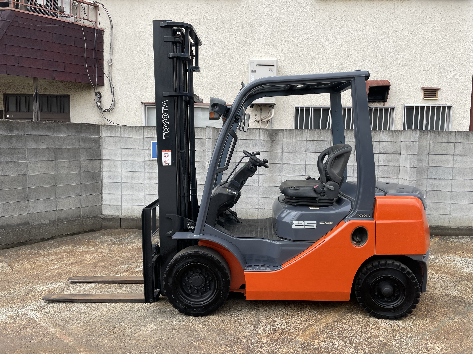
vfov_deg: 53.1
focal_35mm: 26
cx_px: 236
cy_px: 177
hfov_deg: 67.3
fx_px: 355
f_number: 1.6
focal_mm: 4.2
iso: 32
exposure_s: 1/1453
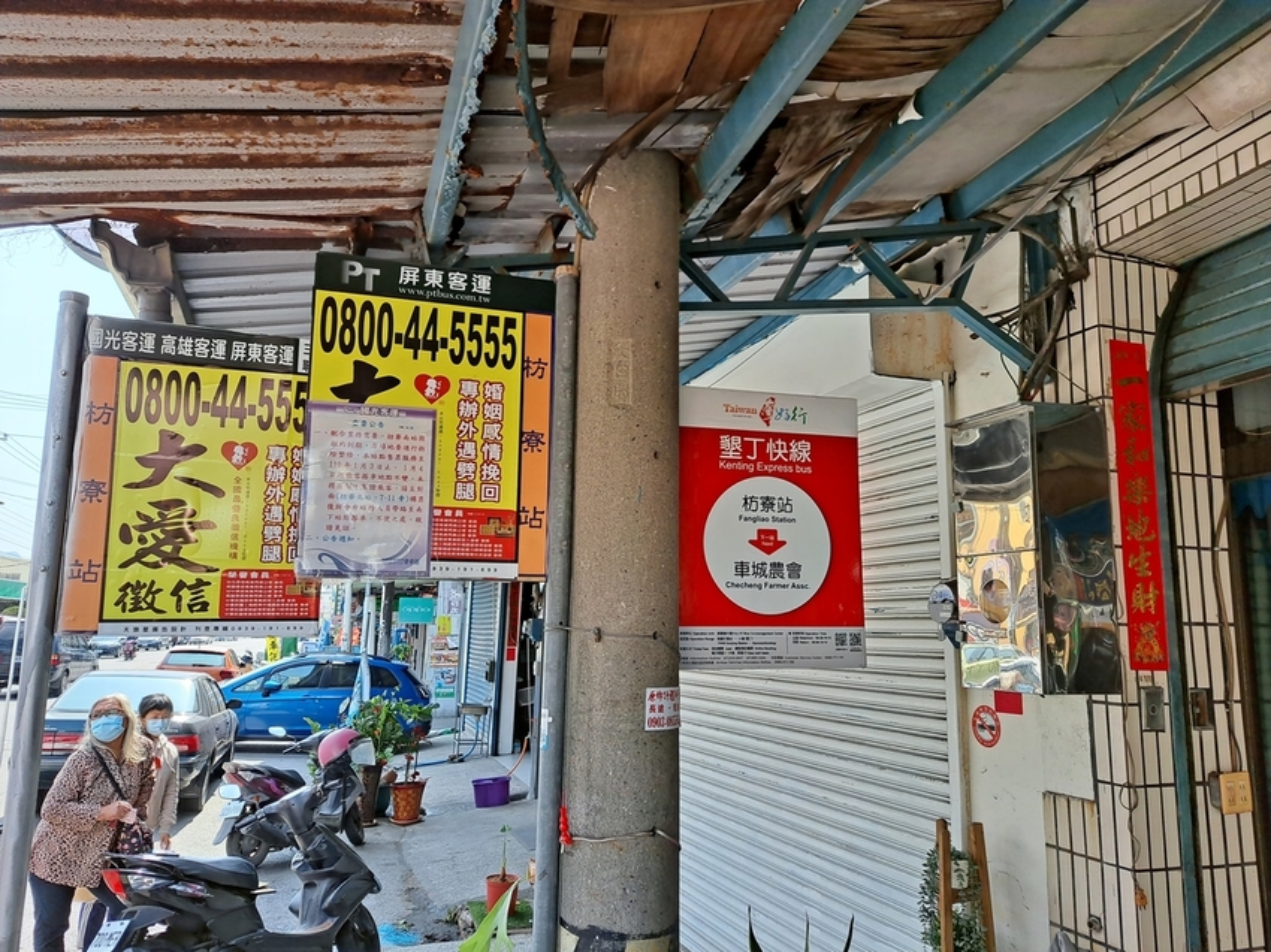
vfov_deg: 56.8
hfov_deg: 71.6
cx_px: 636
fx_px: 881
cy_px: 476
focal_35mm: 24
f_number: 1.8
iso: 25
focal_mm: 5.23
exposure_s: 1/389
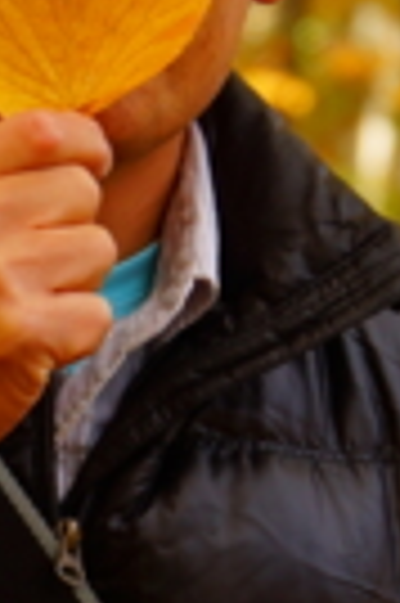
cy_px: 452
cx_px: 49
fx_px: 11679
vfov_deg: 3.0
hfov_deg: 2.0
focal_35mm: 699
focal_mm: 78
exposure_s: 1/50
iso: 100
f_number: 5.6
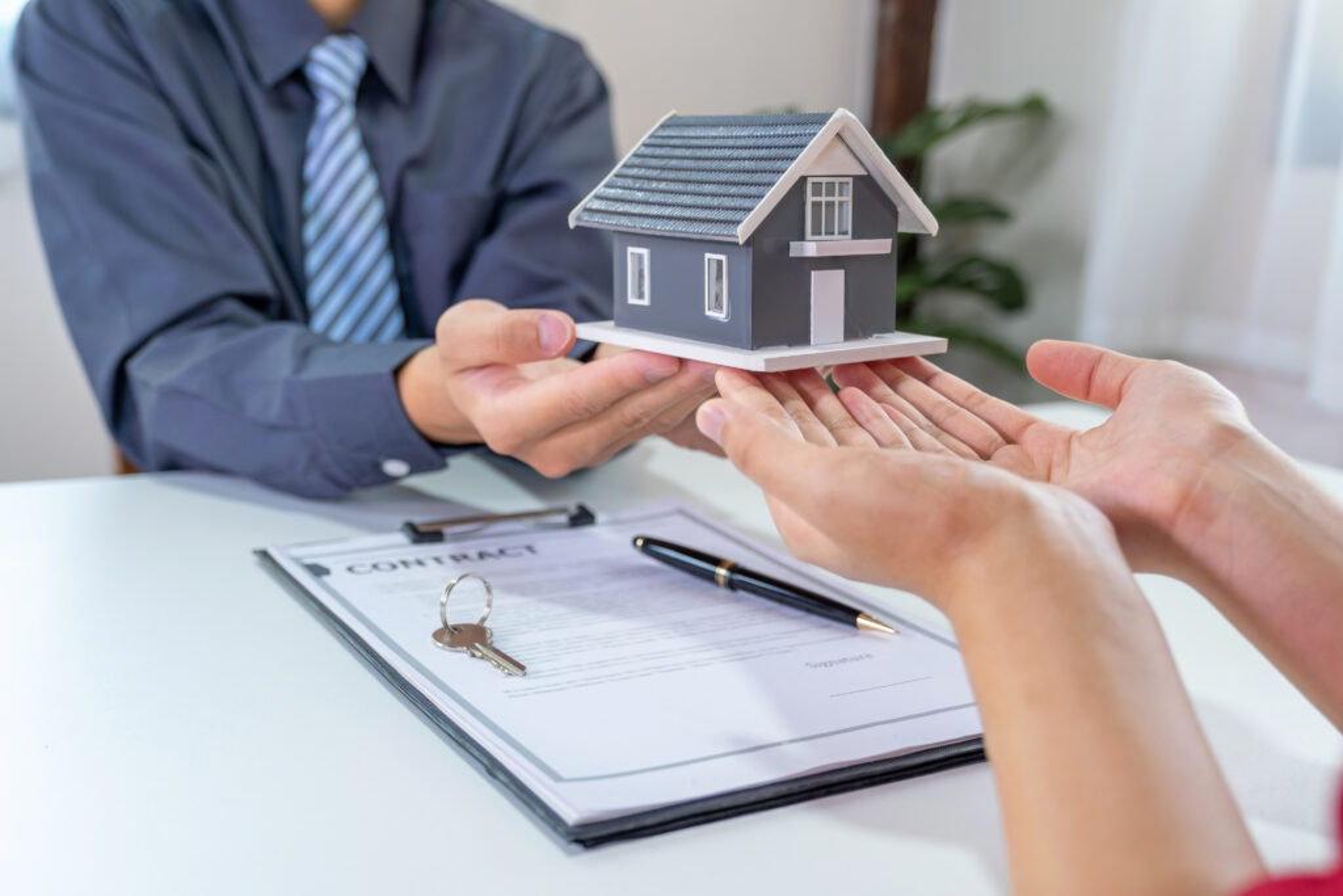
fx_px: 1455
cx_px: 672
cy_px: 448
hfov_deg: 49.5
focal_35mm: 39
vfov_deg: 34.2
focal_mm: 25.7
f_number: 2.8
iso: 320
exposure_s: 1/100
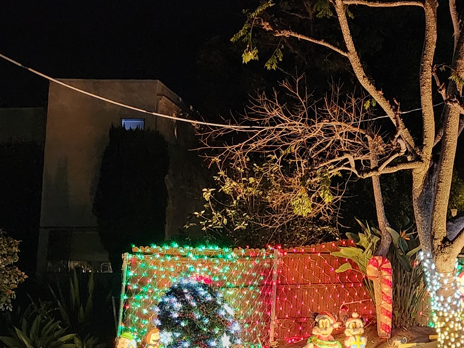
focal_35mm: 71
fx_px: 952
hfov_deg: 25.4
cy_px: 276
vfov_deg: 20.5
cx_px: 508
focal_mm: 6.4
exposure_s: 1/40
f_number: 1.8
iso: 640
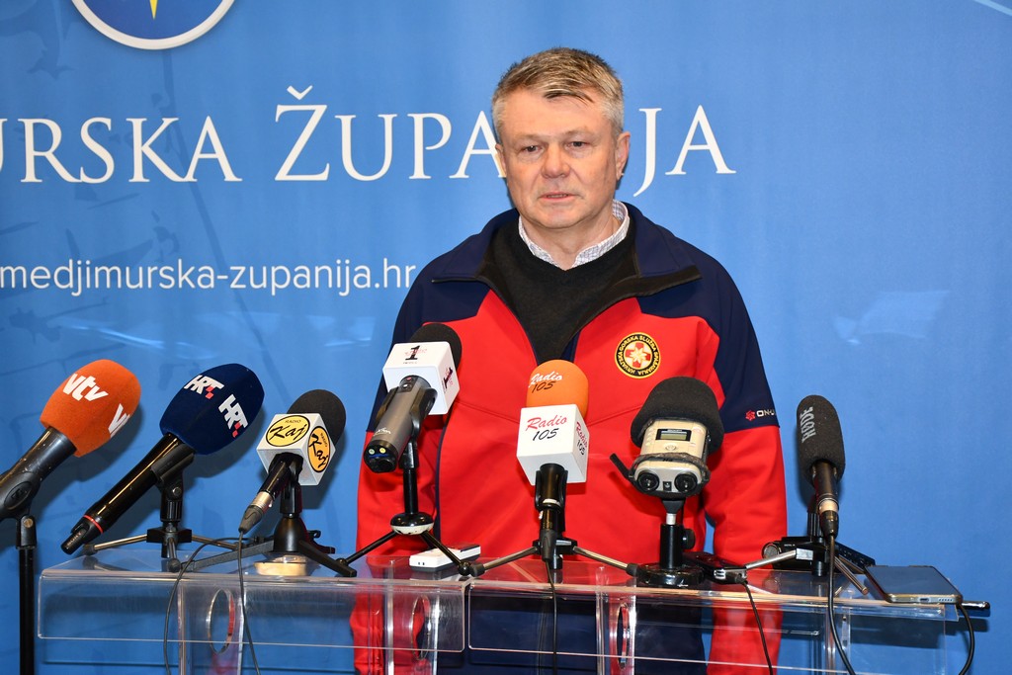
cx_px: 506
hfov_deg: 31.9
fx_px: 1771
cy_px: 338
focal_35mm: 63
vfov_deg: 21.6
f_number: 4.5
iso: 1100
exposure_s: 1/60
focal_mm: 42
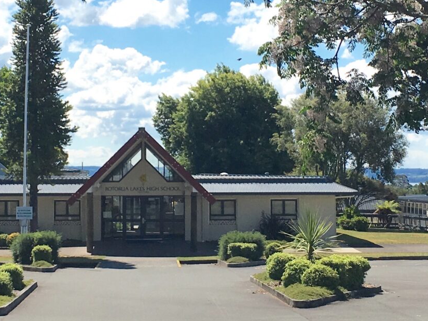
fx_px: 1113
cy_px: 132
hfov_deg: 21.7
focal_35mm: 90
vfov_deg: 16.4
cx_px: 152
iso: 25
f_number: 2.2
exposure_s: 1/2262
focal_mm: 4.15
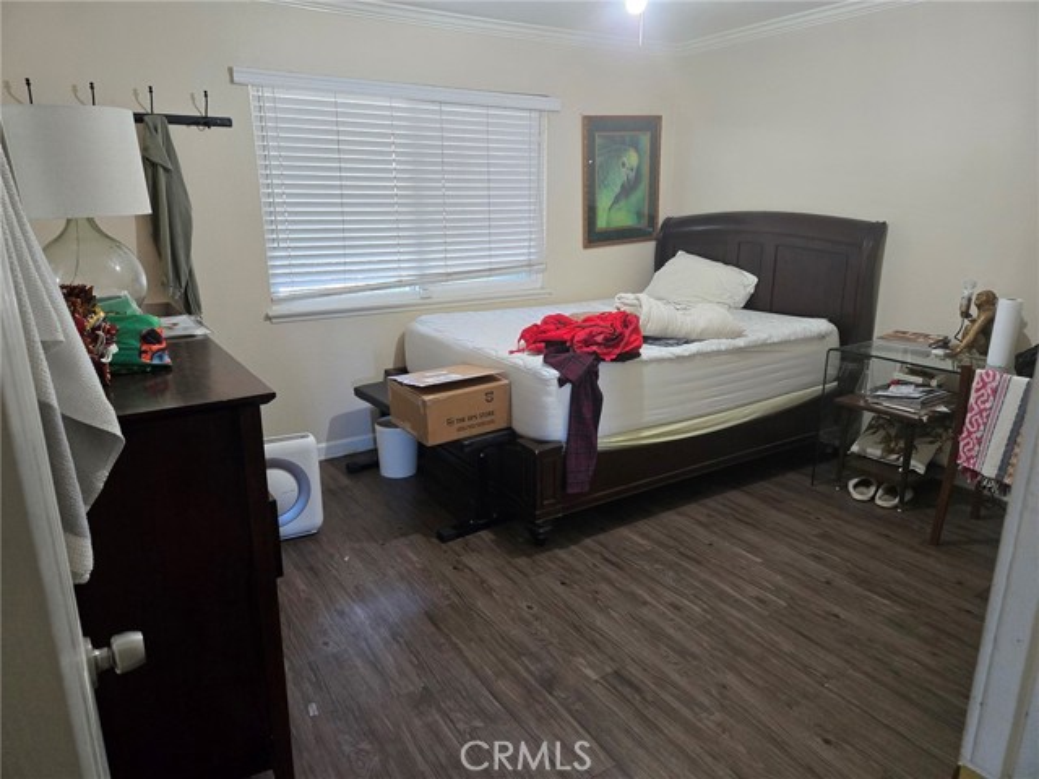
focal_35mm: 23
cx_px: 520
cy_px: 390
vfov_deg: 58.9
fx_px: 690
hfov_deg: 73.9
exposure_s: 1/120
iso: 400
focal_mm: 5.4
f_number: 1.8
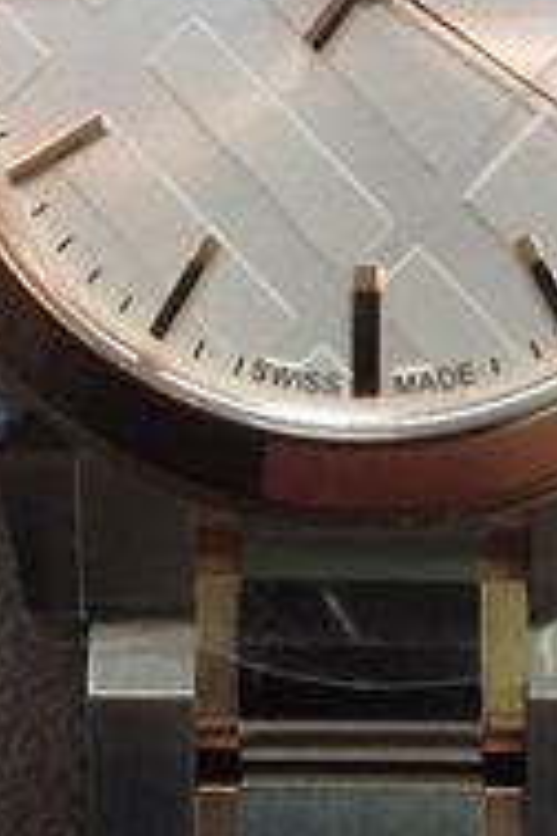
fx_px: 1973
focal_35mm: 85
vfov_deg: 21.5
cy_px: -272
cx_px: 354
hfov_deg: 16.1
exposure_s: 1/30
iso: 50
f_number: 2.2
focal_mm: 4.15
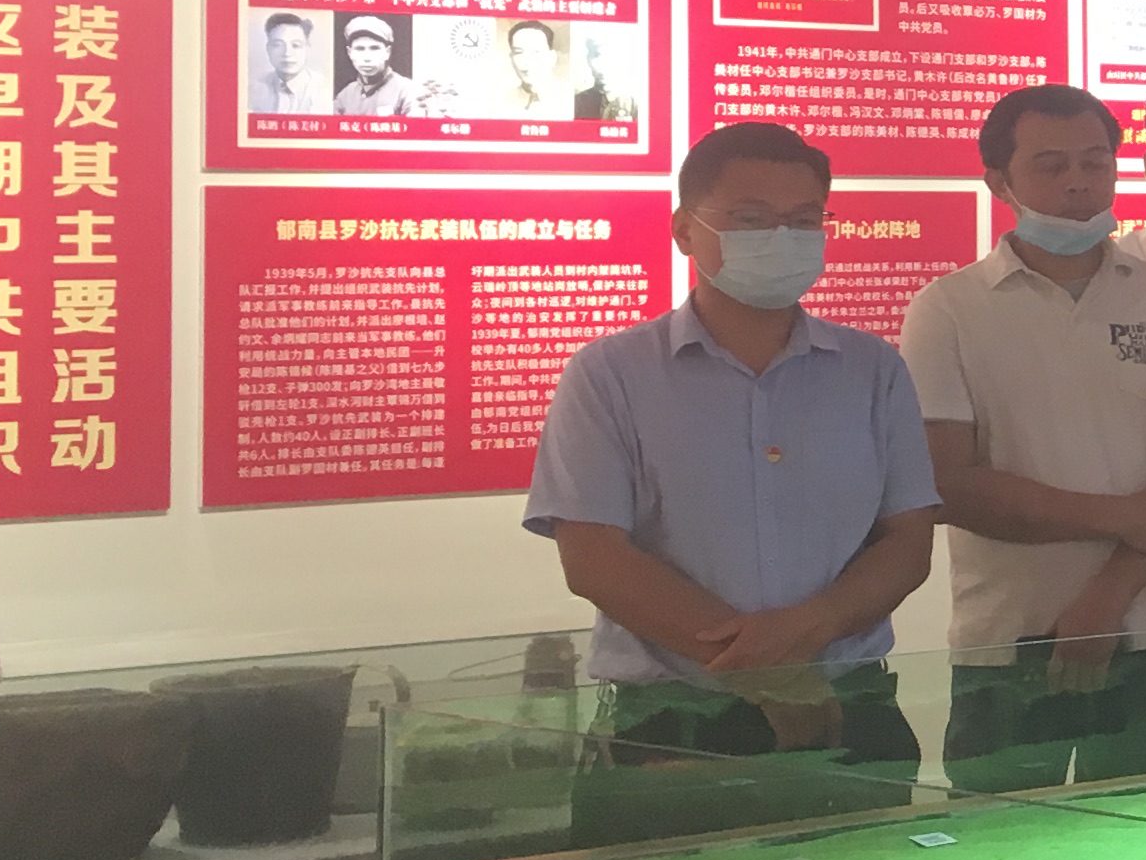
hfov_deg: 16.9
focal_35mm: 102
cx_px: 1856
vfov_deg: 14.4
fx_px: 3378
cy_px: 122
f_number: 2.2
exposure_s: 1/33
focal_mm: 4.15
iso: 64
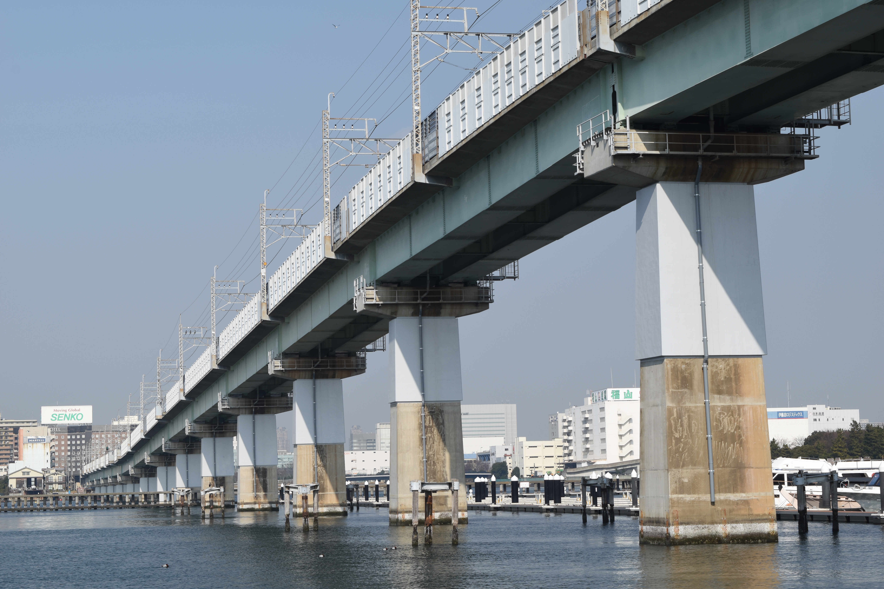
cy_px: 294
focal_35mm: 82
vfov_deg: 16.6
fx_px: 2026
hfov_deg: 24.6
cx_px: 442
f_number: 11
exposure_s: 1/60
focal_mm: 55
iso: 100
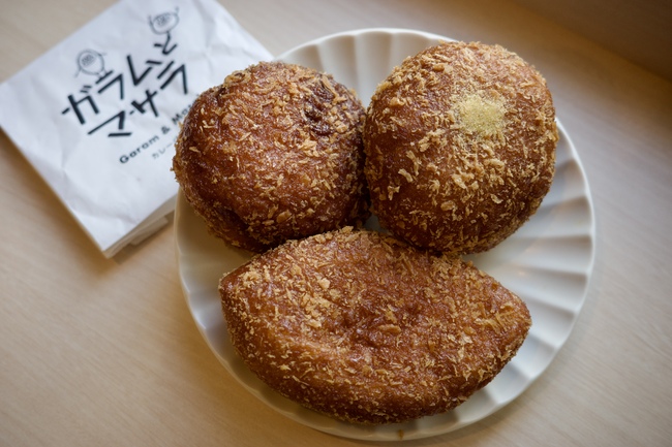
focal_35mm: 40
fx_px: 746
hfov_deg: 48.5
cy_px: 224
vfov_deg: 33.4
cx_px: 336
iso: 400
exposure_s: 1/40
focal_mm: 26
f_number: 2.8
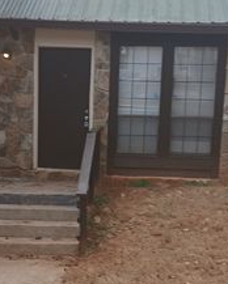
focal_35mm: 78
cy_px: 194
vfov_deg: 24.3
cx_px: 90
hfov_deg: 19.7
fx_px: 657
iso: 20
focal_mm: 3.98
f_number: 1.8
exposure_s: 1/225
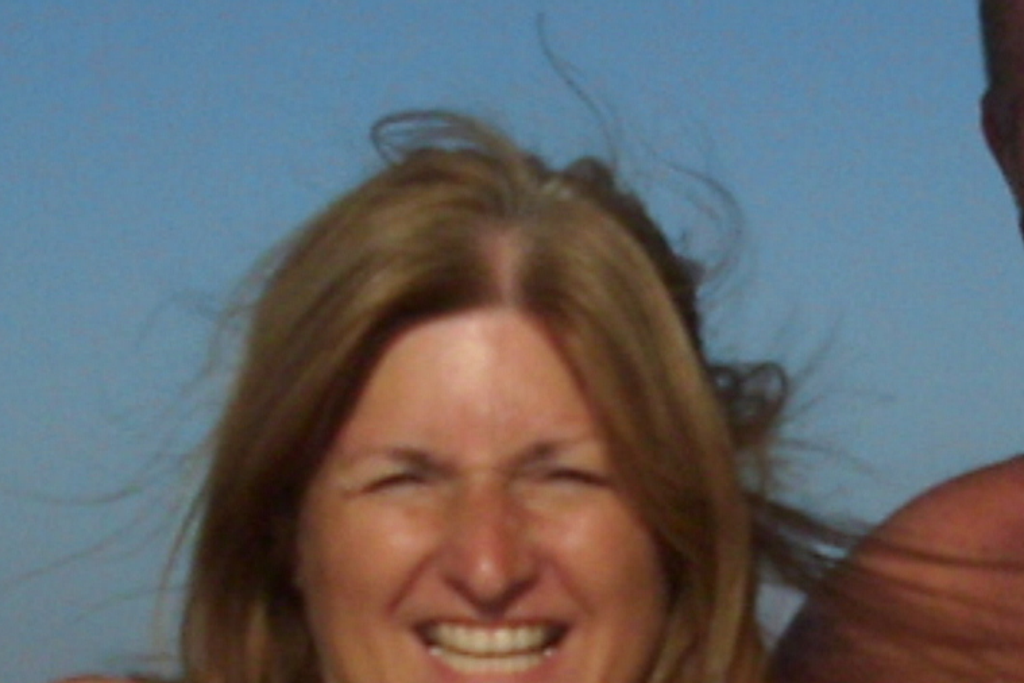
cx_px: 847
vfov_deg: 19.9
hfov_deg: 28.9
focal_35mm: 68
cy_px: 516
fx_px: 1934
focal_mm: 6.2
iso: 50
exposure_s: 1/1089
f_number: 5.6
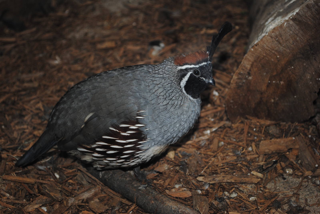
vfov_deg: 18.2
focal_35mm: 75
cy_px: 107
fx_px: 667
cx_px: 160
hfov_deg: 27.0
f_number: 5.6
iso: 200
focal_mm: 50
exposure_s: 1/60
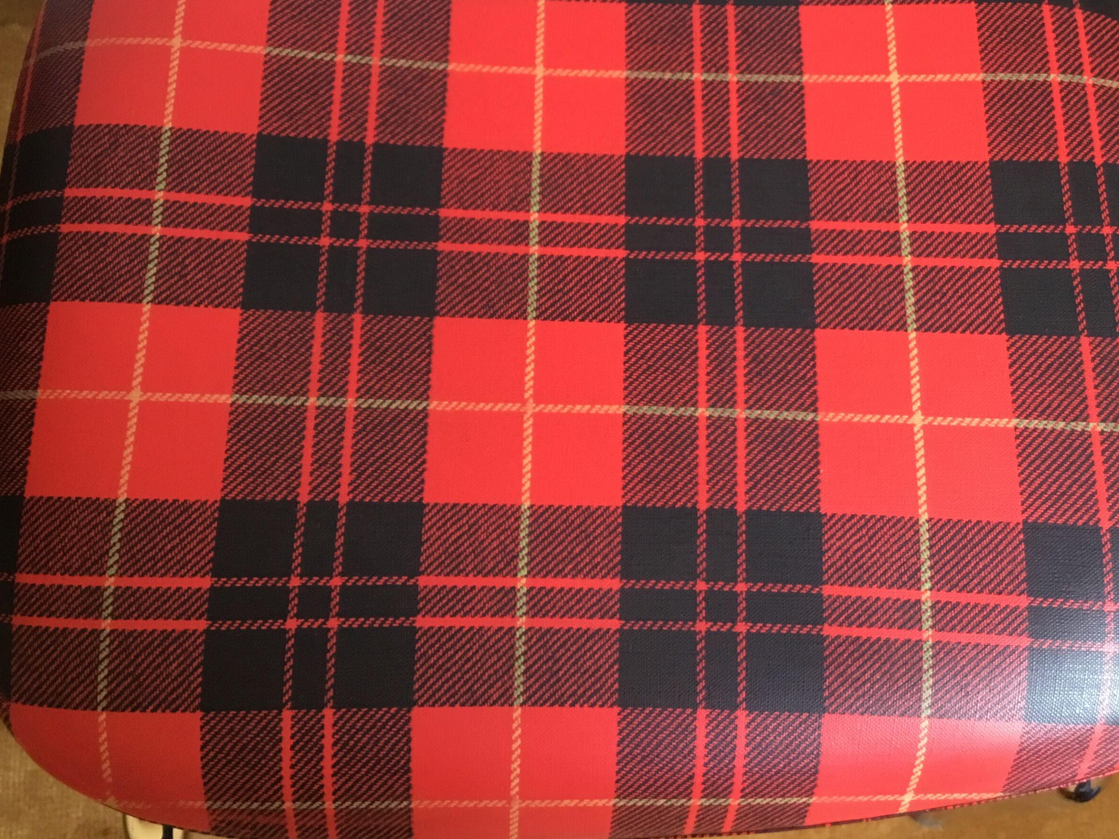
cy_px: 318
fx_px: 1390
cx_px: 573
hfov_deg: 43.8
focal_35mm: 43
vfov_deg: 33.4
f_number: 2.4
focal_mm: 3.3
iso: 125
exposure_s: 1/33
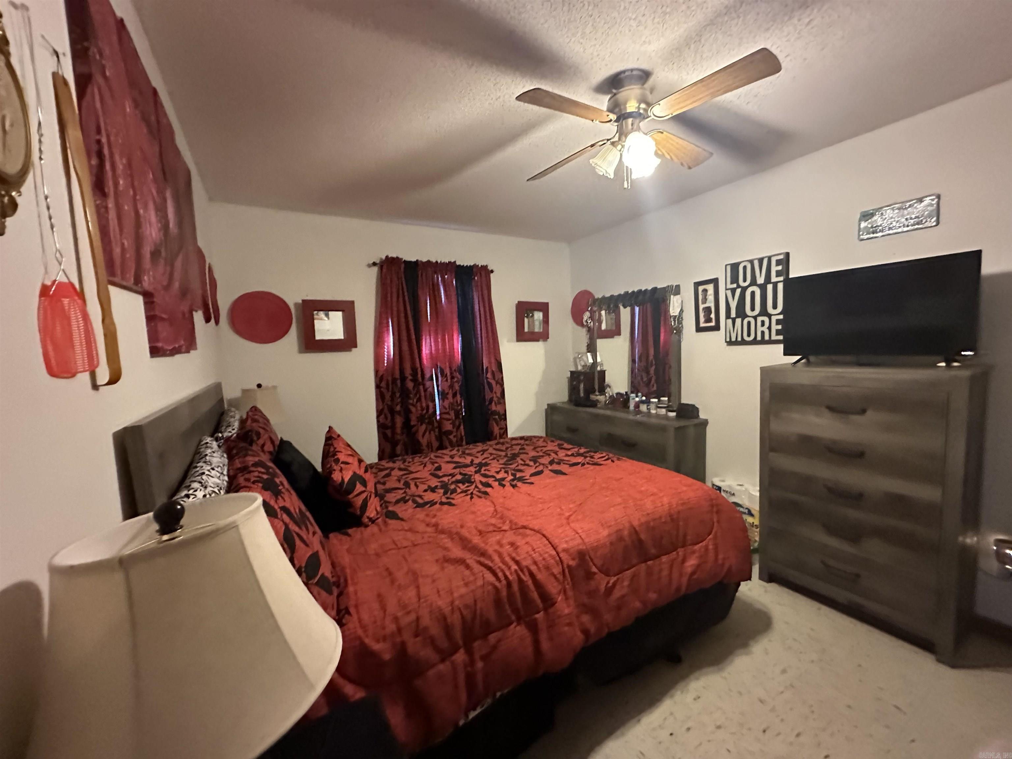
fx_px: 409
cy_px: 380
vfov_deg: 85.7
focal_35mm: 14
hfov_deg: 102.1
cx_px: 506
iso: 1250
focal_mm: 2.22
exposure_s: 1/60
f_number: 2.2
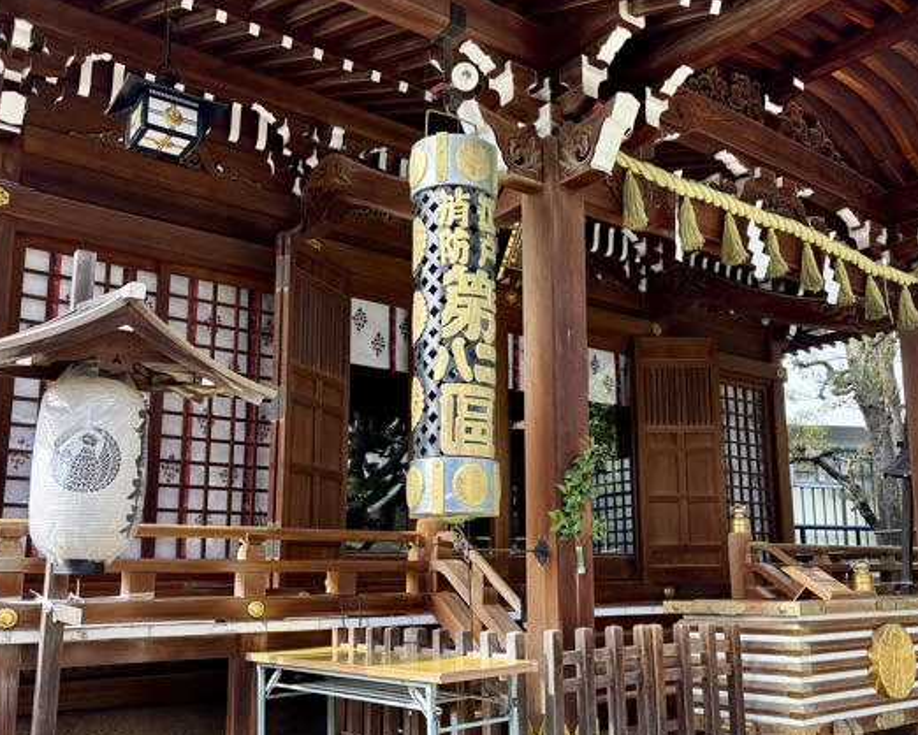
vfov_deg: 43.3
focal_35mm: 34
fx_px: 924
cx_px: 533
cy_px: 418
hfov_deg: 52.6
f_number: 1.6
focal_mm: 5.96
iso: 40
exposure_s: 1/213
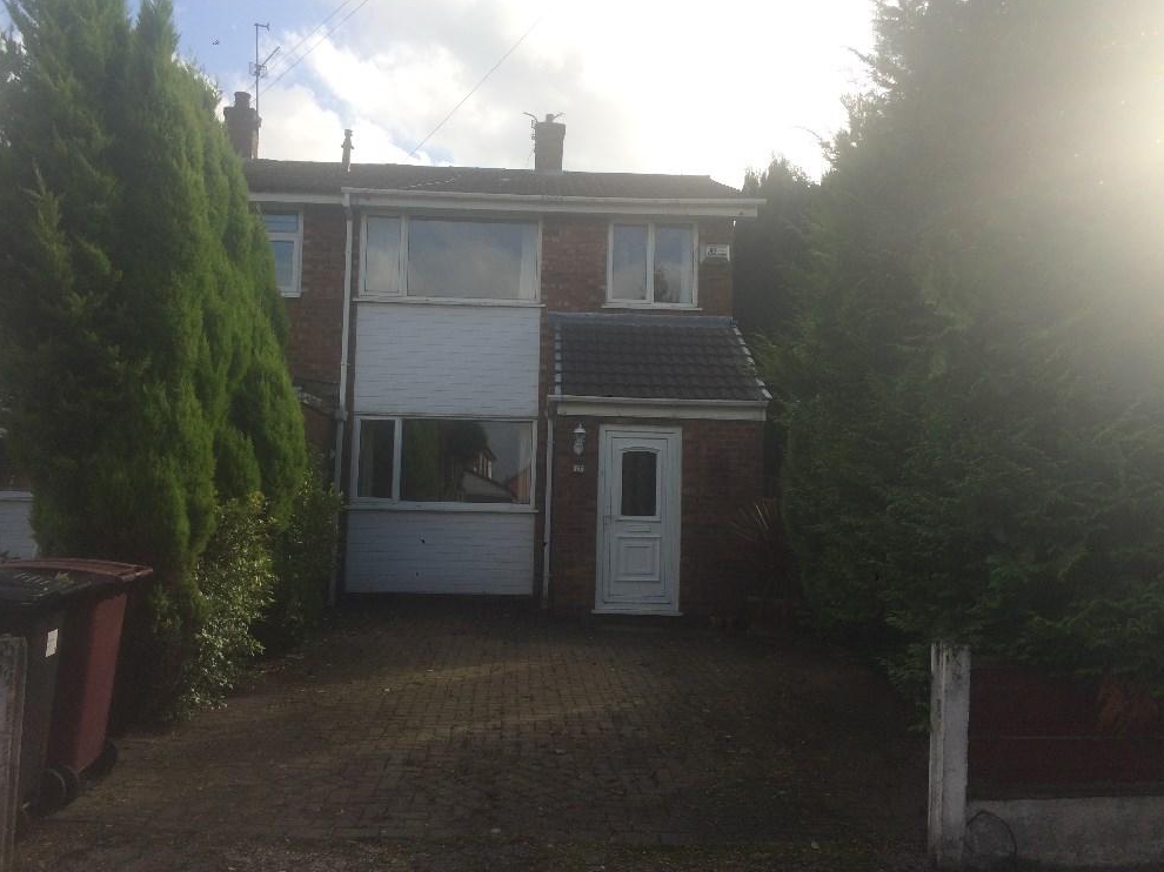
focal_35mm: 30
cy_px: 440
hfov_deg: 60.0
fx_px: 1009
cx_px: 567
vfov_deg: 46.8
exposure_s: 1/1172
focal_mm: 4.15
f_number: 2.2
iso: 32
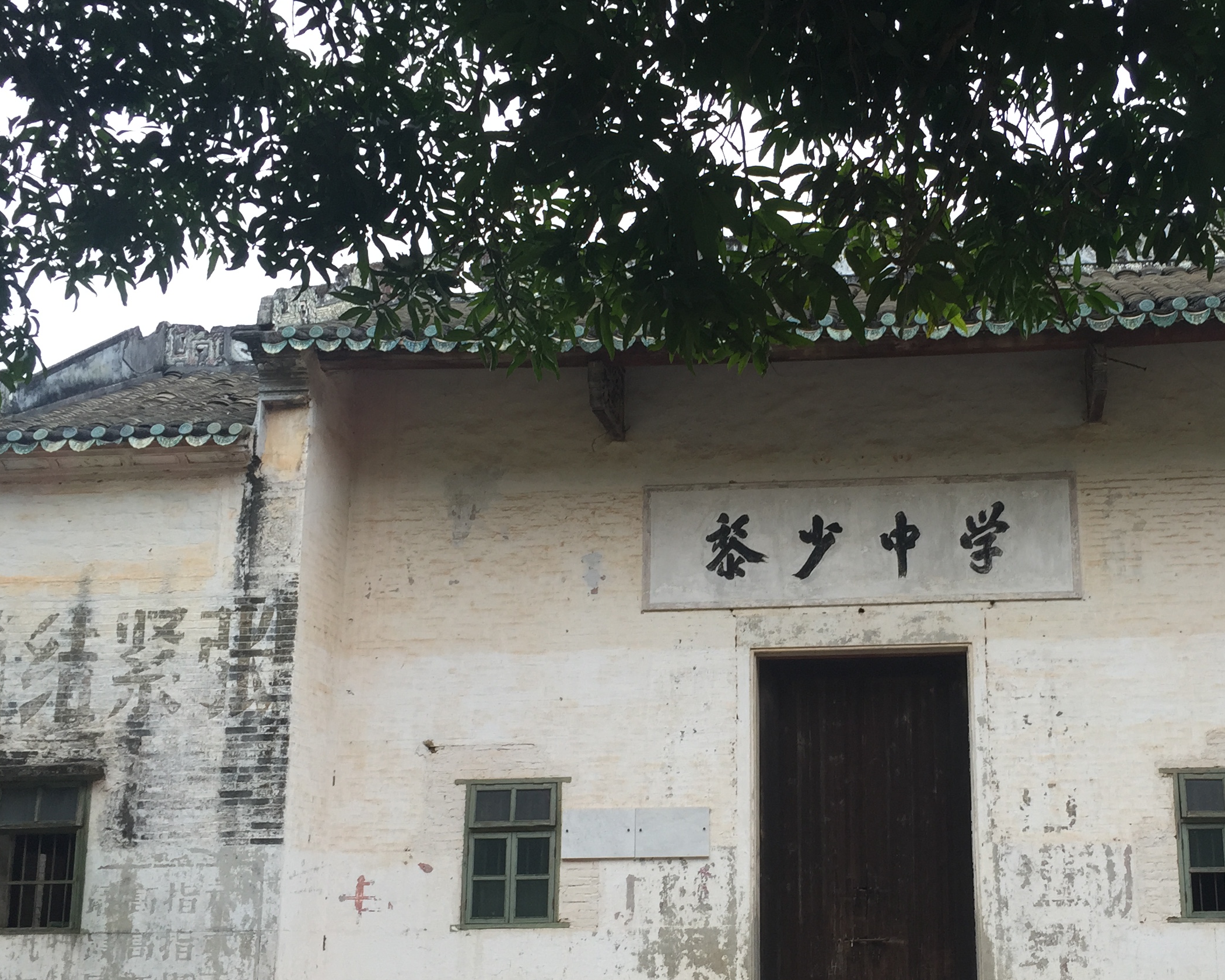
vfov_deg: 34.0
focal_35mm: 44
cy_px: 601
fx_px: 1595
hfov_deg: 41.5
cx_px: 808
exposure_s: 1/60
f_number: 2.2
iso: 32
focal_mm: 4.15
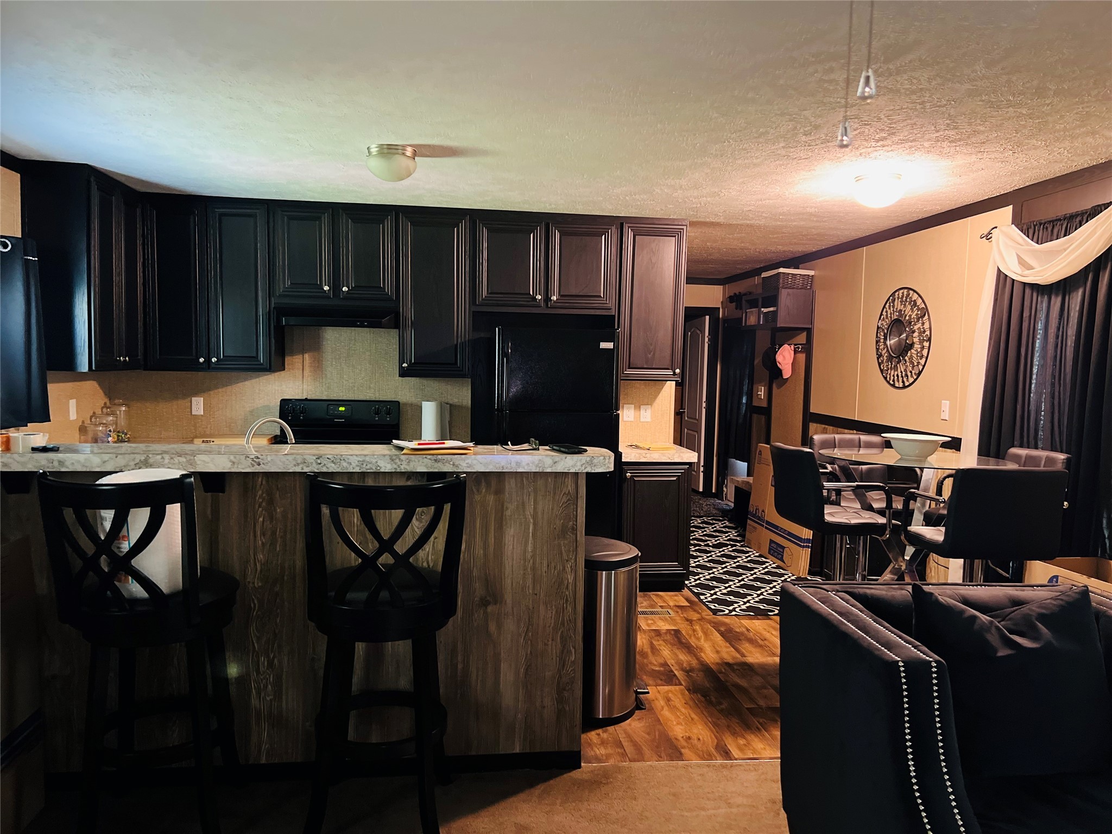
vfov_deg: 53.1
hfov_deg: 67.3
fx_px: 835
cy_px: 417
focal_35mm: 26
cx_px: 556
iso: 500
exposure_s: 1/30
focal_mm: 5.7
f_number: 1.5
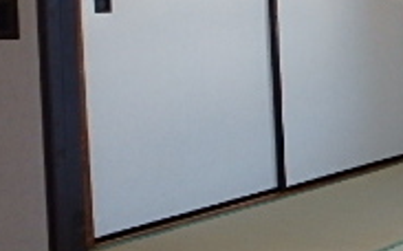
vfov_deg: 16.5
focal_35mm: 78
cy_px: 44
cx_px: 588
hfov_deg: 22.3
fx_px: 856
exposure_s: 1/60
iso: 200
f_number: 3.5
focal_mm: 3.7
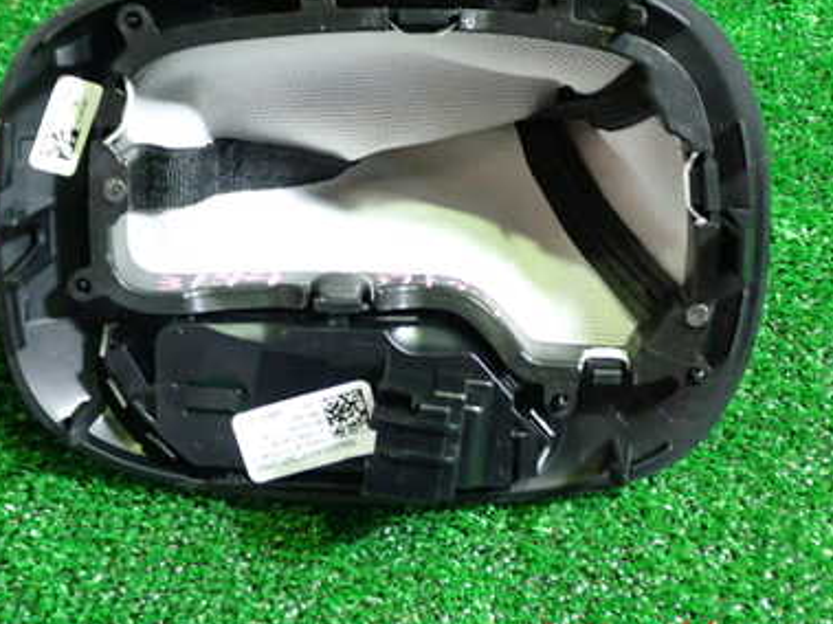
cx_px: 382
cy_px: 178
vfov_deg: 25.4
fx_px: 1371
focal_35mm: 57
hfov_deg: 33.8
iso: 640
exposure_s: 1/40
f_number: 2.5
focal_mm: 6.37
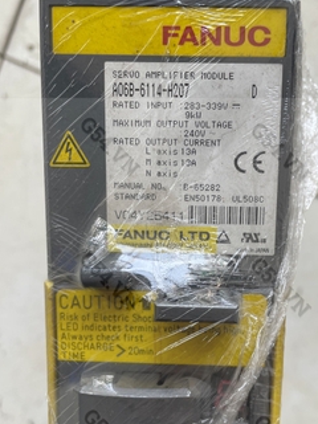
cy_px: 288
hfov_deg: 36.5
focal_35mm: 39
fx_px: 478
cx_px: 209
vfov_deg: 47.0
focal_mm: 4.2
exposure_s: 1/121
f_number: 1.6
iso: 40
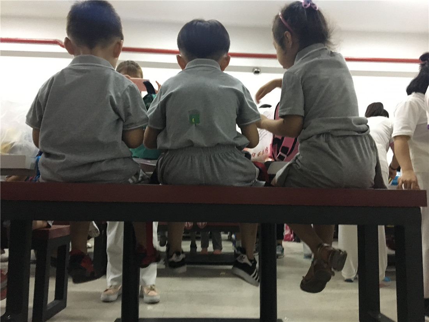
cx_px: 214
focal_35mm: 29
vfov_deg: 48.2
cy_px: 161
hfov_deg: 61.7
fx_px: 359
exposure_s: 1/17
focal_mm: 4.15
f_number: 2.2
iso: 250
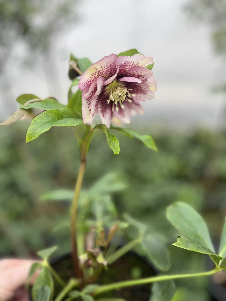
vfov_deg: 67.3
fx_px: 226
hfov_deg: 53.1
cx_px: 113
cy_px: 150
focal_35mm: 26
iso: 50
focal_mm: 5.1
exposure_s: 1/314
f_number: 1.6
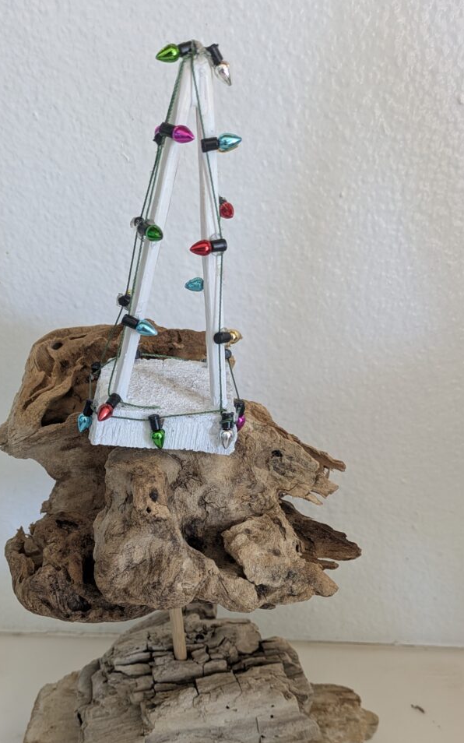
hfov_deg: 34.3
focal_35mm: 37
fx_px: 749
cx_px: 183
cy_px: 479
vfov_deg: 52.0
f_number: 1.89
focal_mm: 5.43
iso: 197
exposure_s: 1/61.8
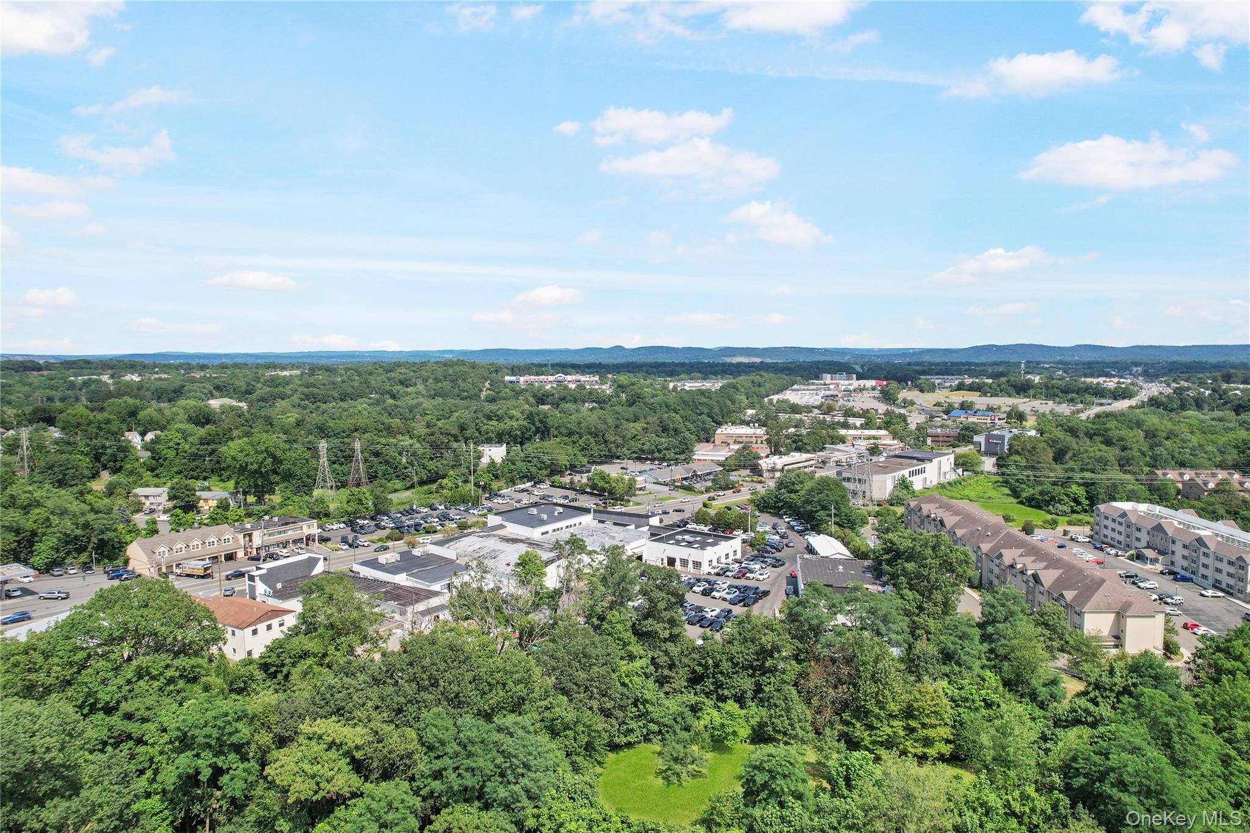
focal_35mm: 22
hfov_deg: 78.6
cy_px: 416
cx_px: 625
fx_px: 764
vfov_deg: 57.2
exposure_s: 1/3000
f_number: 2.8
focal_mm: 8.38
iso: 100
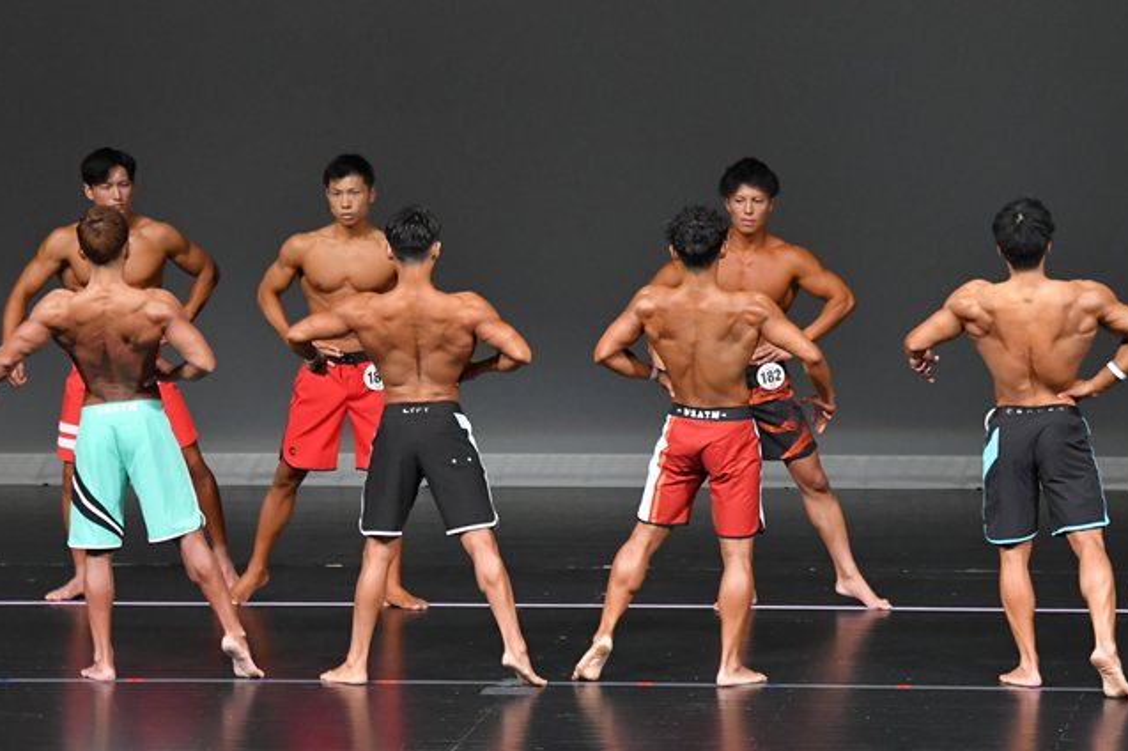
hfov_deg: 7.8
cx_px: 621
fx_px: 8267
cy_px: 358
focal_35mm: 264
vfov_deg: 5.2
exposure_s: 1/400
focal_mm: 145
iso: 4000
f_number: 5.6
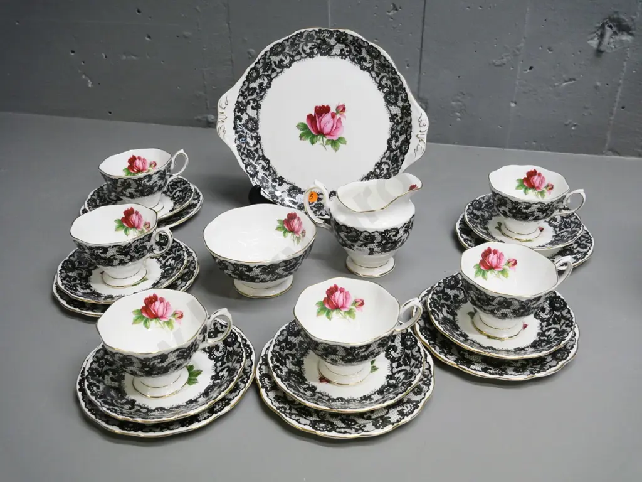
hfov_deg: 54.0
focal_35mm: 34
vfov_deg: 41.8
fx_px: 631
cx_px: 321
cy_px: 241
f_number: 5.6
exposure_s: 1/200
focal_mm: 17
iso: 3200
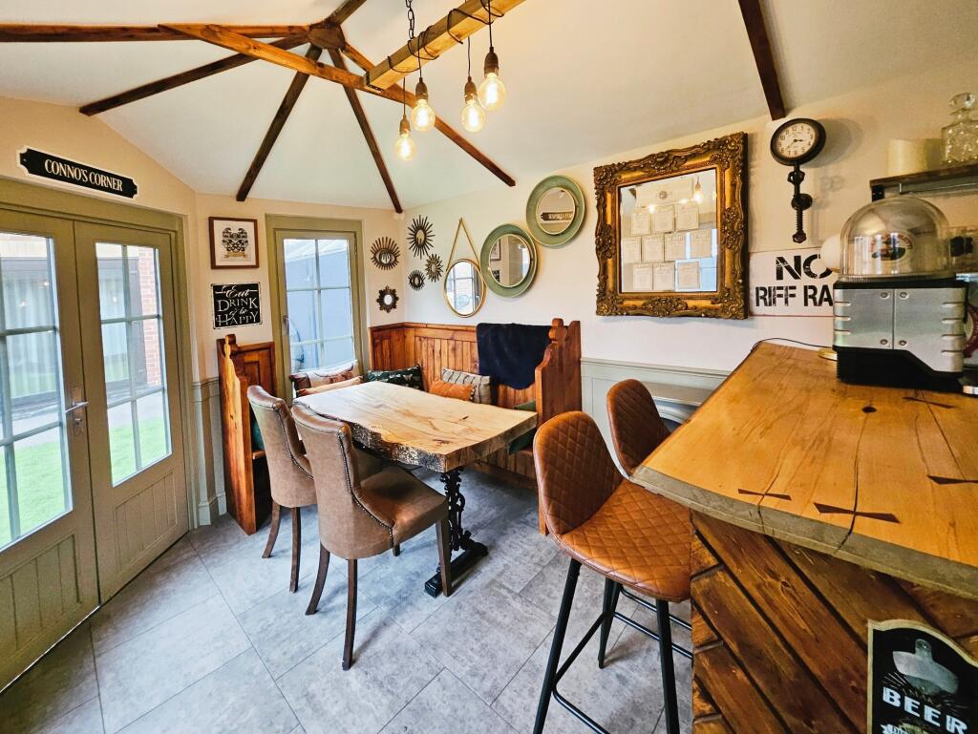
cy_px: 367
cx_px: 489
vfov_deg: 90.0
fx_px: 367
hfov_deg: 106.2
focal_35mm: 13
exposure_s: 1/50
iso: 200
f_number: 2.2
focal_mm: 1.7
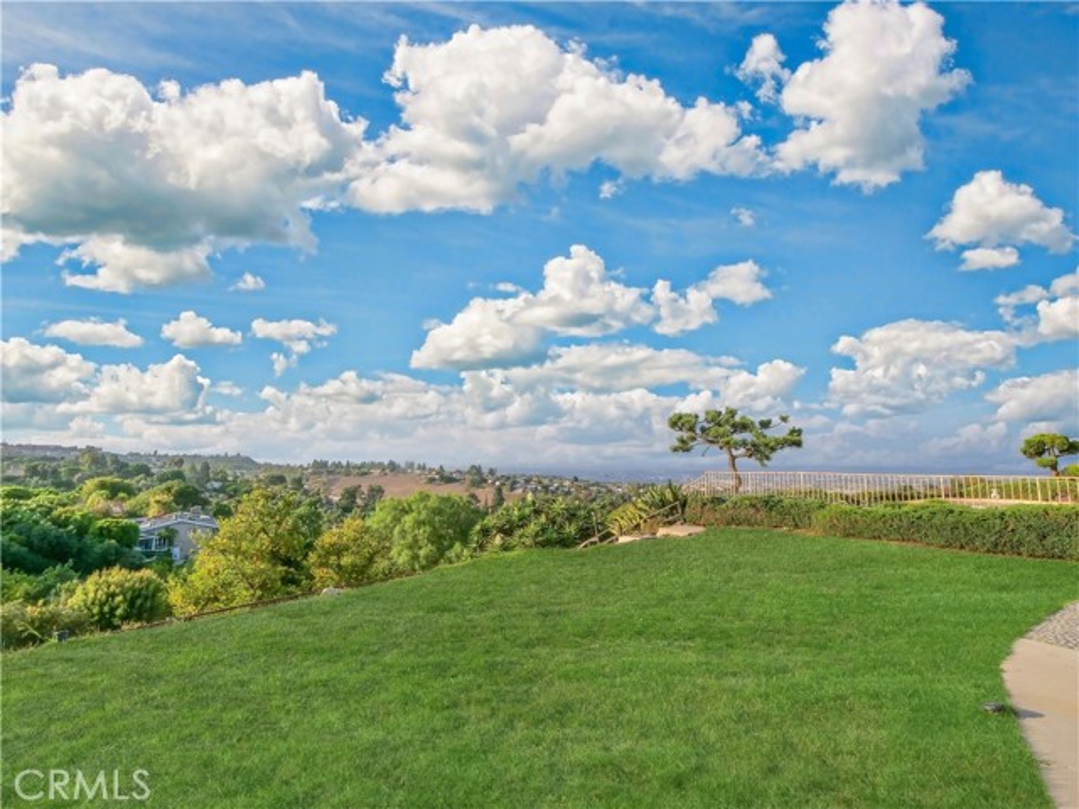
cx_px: 540
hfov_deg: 87.8
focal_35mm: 18
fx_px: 561
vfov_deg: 71.6
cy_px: 404
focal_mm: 9
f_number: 14
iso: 640
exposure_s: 1/400
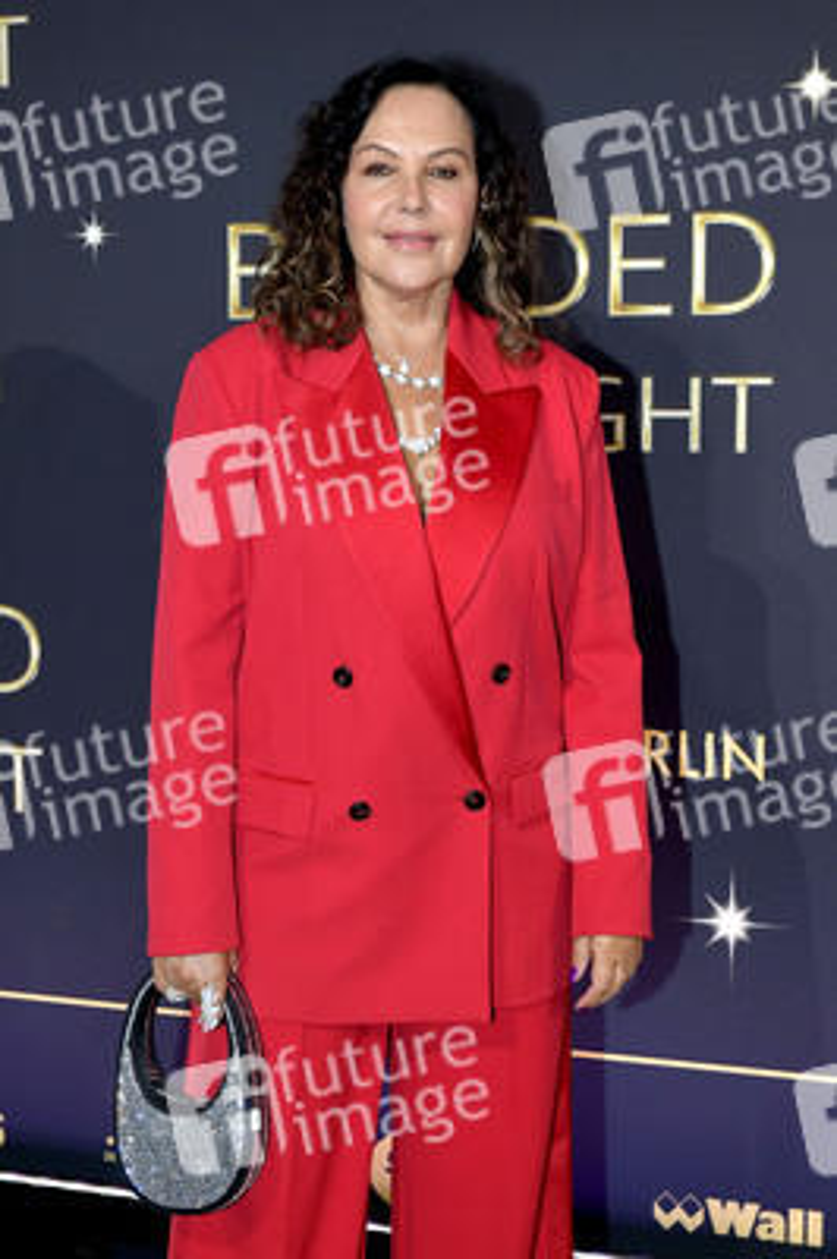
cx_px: 418
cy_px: 630
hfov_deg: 24.6
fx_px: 1921
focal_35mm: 55
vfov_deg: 36.3
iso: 1250
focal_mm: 55
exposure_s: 1/250
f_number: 6.3
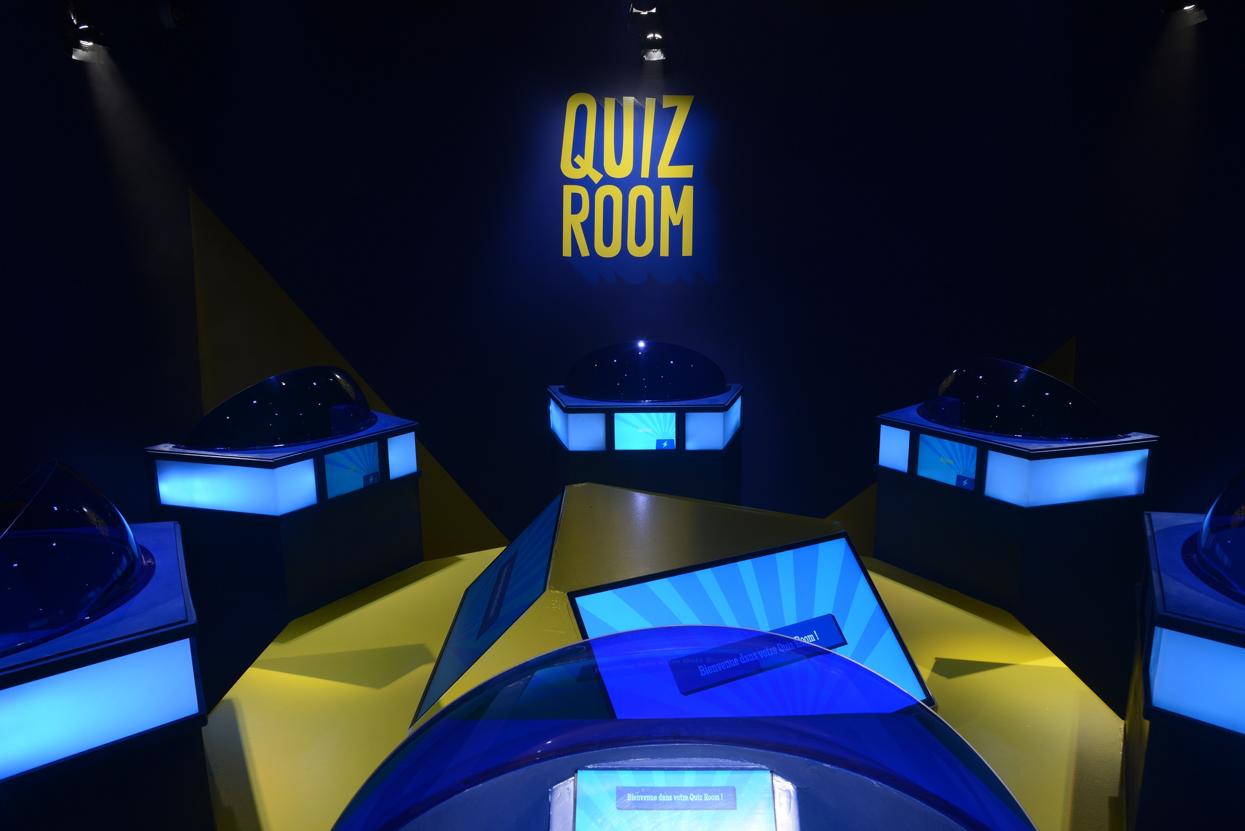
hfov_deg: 73.7
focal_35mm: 24
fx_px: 830
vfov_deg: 53.2
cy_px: 416
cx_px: 622
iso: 400
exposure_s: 1/4
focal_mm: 24
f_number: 11
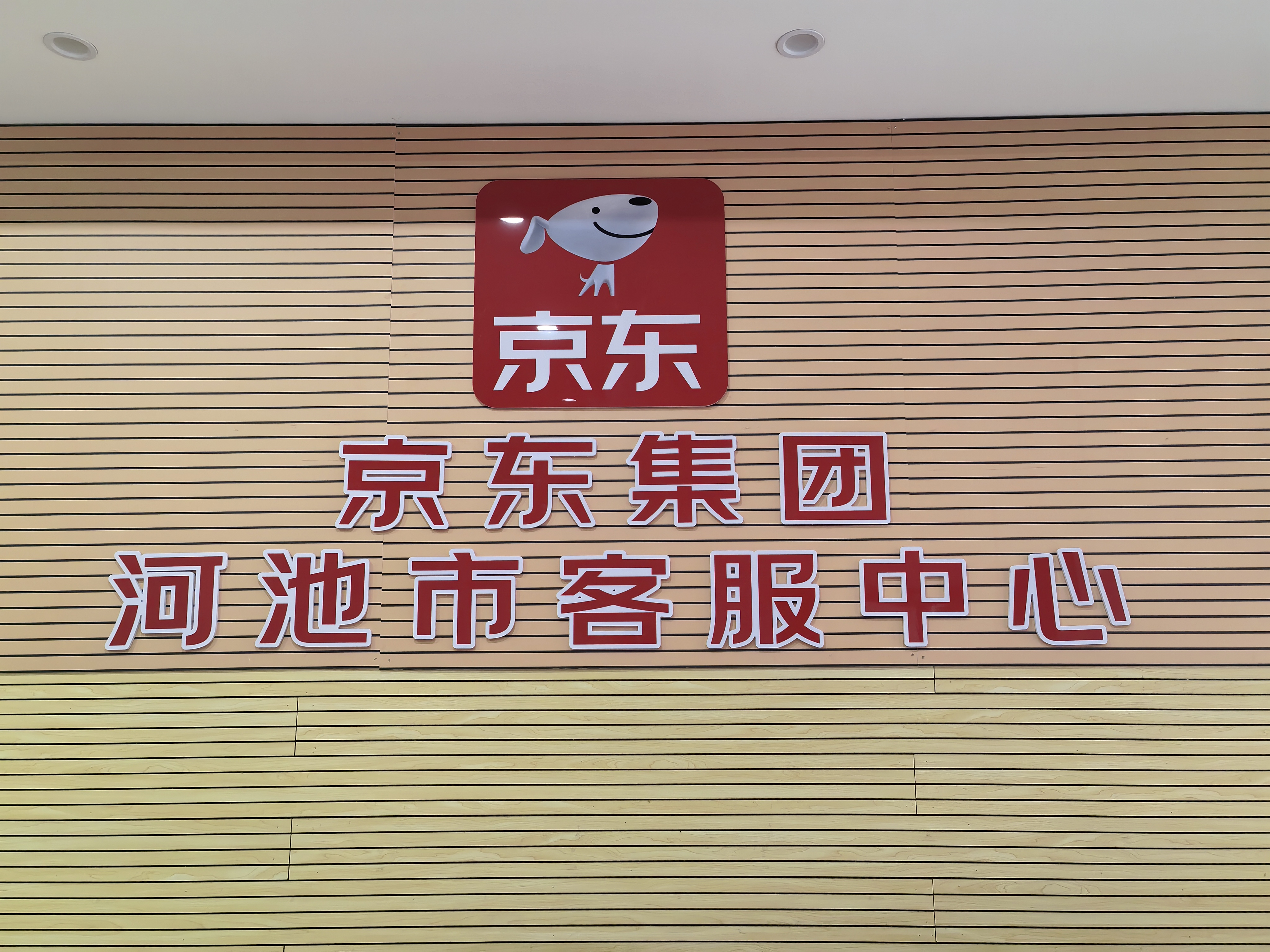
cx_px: 635
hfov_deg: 65.3
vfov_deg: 51.4
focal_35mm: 27
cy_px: 476
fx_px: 991
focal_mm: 5.52
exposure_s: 1/120
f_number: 1.9
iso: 250
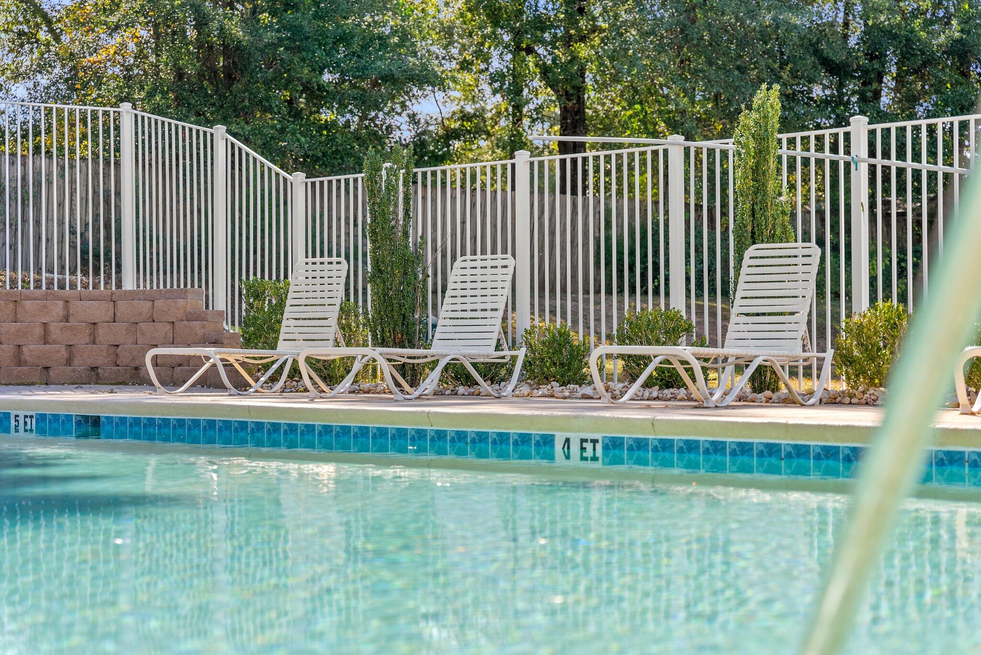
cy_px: 328
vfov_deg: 19.5
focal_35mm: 70
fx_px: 1908
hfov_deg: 28.8
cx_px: 490
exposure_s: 1/640
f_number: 3.2
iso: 100
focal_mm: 70
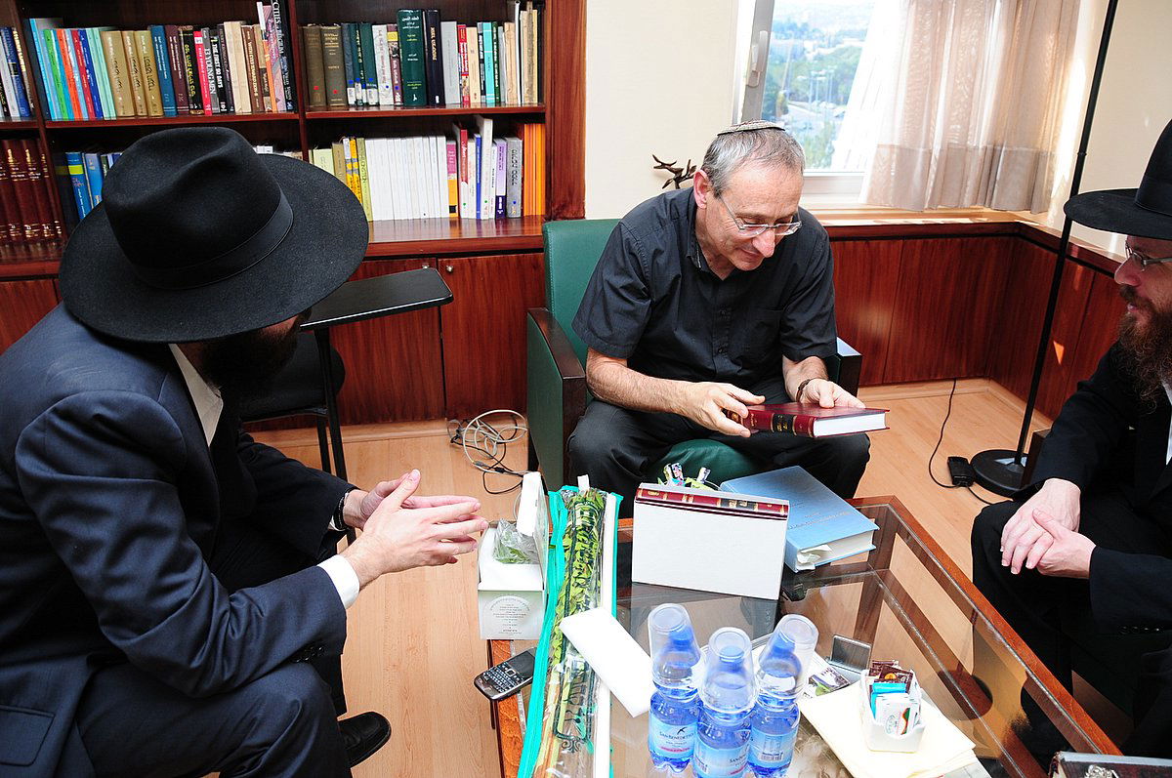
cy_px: 389
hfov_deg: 67.4
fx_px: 878
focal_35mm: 27
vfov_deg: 47.8
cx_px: 586
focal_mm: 18
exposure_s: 1/100
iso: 400
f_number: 4.5
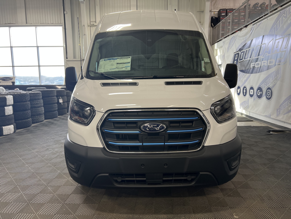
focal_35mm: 26
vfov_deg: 53.1
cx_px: 146
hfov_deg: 67.3
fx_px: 219
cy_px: 110
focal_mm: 5.7
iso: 100
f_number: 1.5
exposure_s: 1/120
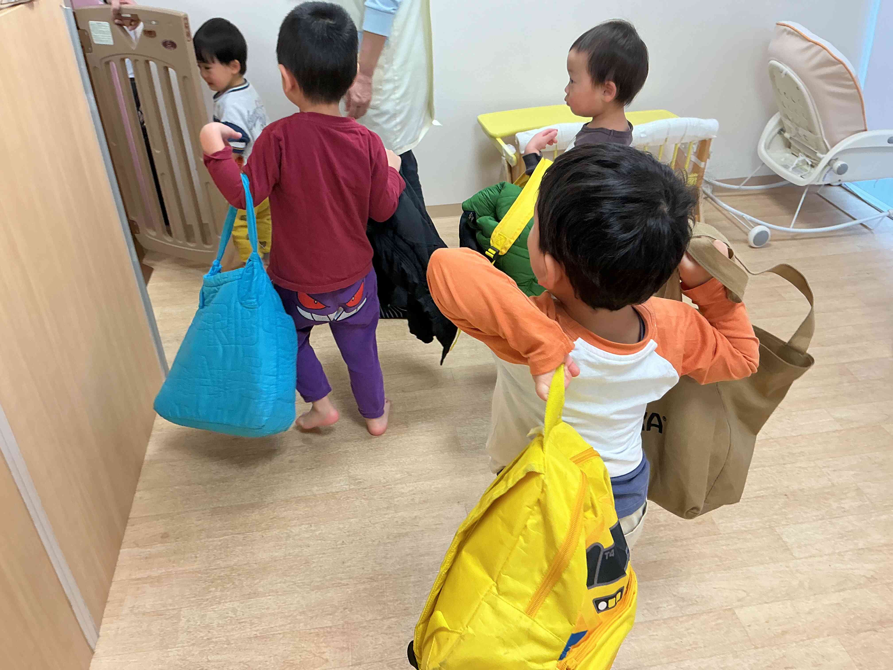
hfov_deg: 61.7
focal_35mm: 29
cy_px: 335
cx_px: 446
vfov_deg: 48.2
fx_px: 748
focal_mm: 3
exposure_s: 1/120
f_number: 1.8
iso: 50
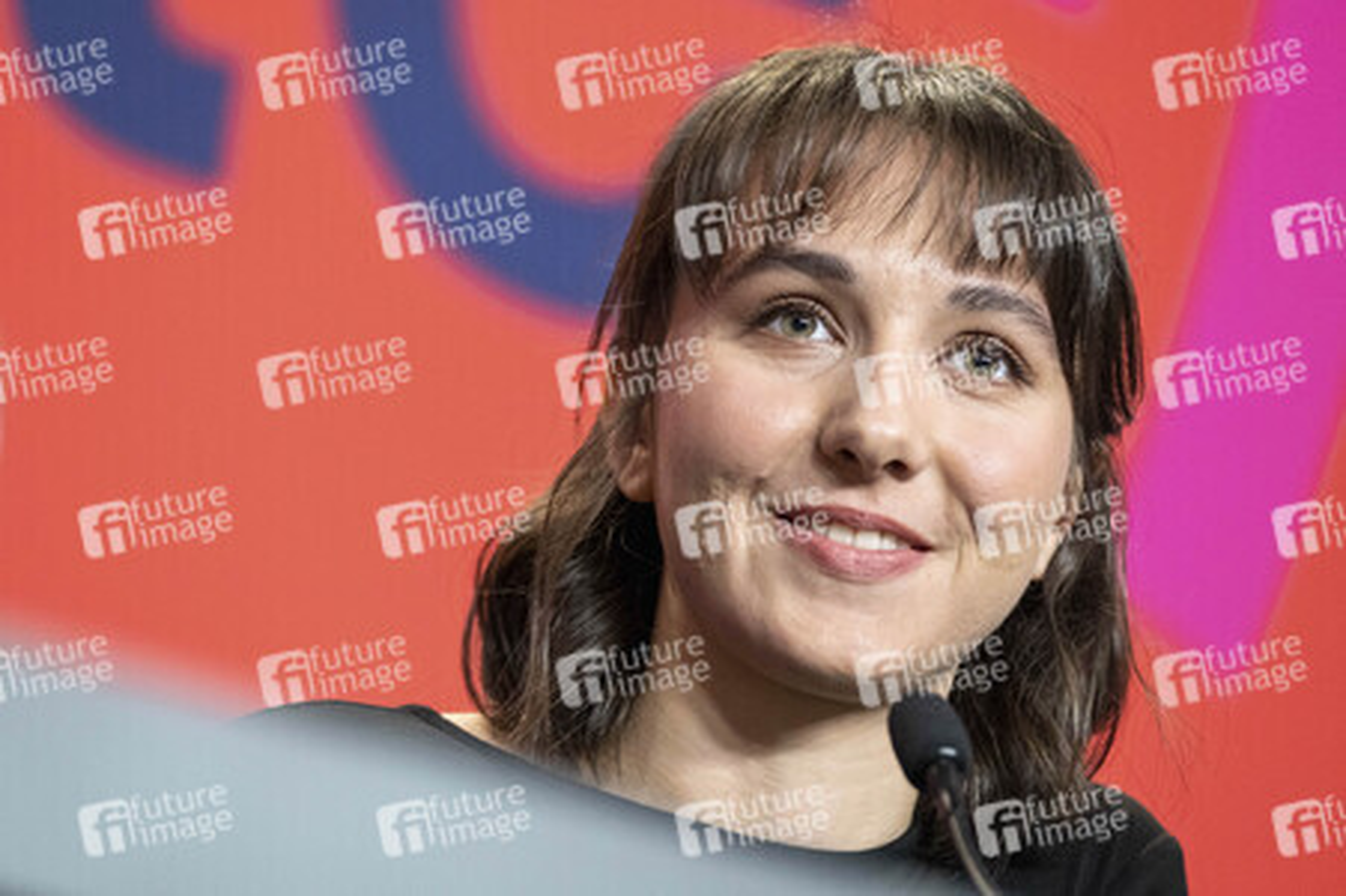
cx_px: 673
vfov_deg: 7.1
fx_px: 7248
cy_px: 448
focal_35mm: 194
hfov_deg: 10.6
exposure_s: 1/250
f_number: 2.8
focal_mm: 129.2
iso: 2500
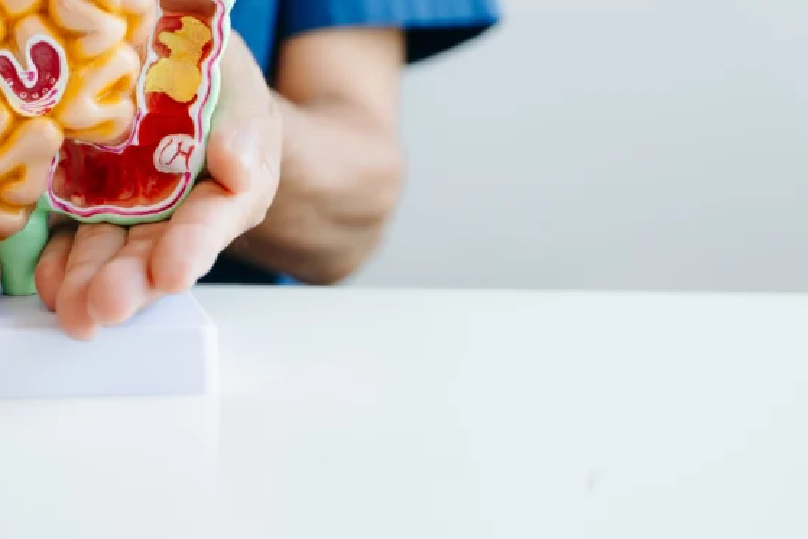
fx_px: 1976
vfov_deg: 15.4
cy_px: 66
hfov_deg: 22.8
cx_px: 169
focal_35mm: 88
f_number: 2.8
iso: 320
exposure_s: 1/160
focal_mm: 48
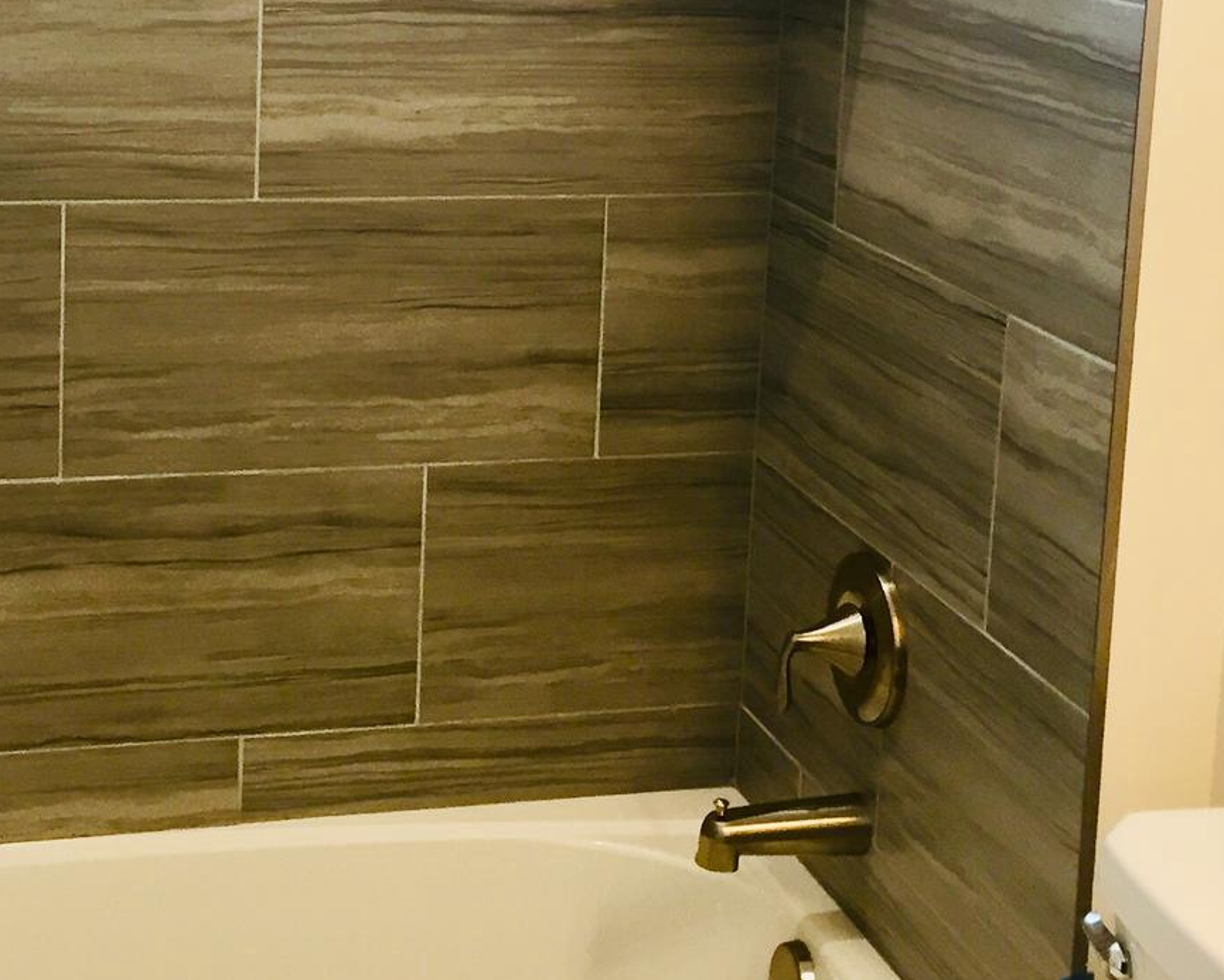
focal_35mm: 67
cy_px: 115
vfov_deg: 22.3
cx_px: 415
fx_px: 2427
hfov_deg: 28.1
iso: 40
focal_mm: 4.15
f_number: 2.2
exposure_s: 1/30
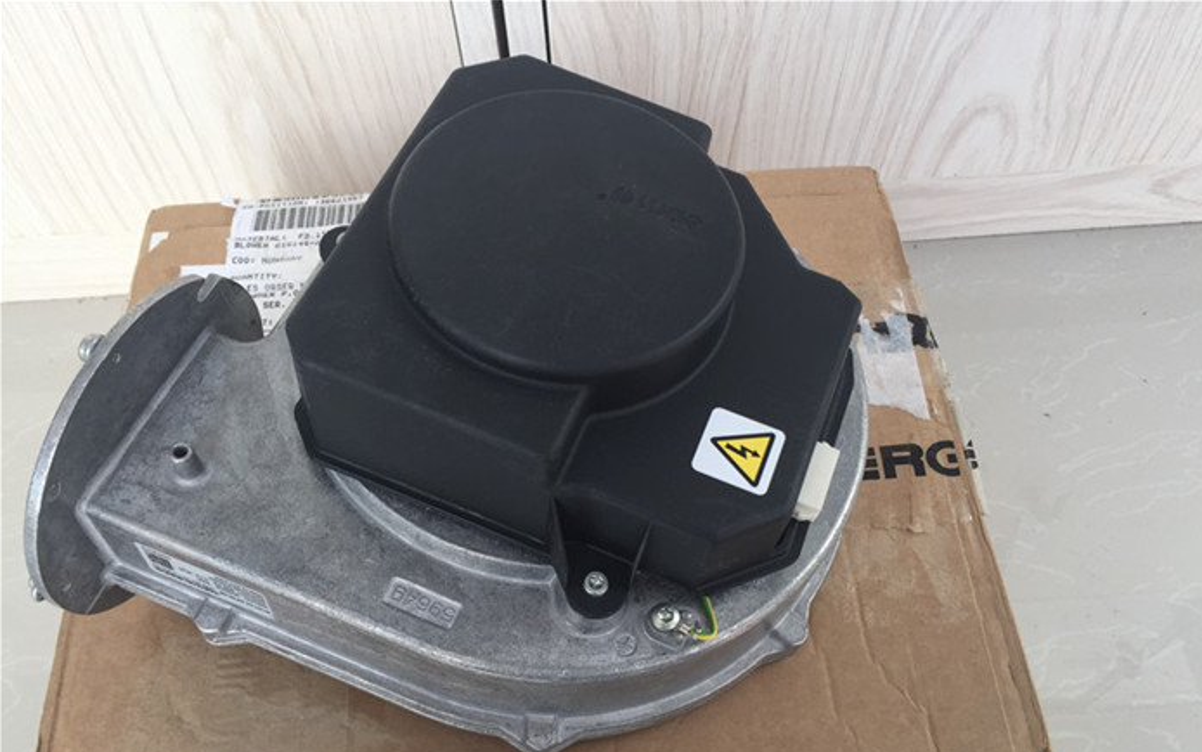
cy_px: 453
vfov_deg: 40.4
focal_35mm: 31
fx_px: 1016
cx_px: 604
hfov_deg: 61.2
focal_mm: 4.15
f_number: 2.2
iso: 32
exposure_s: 1/100
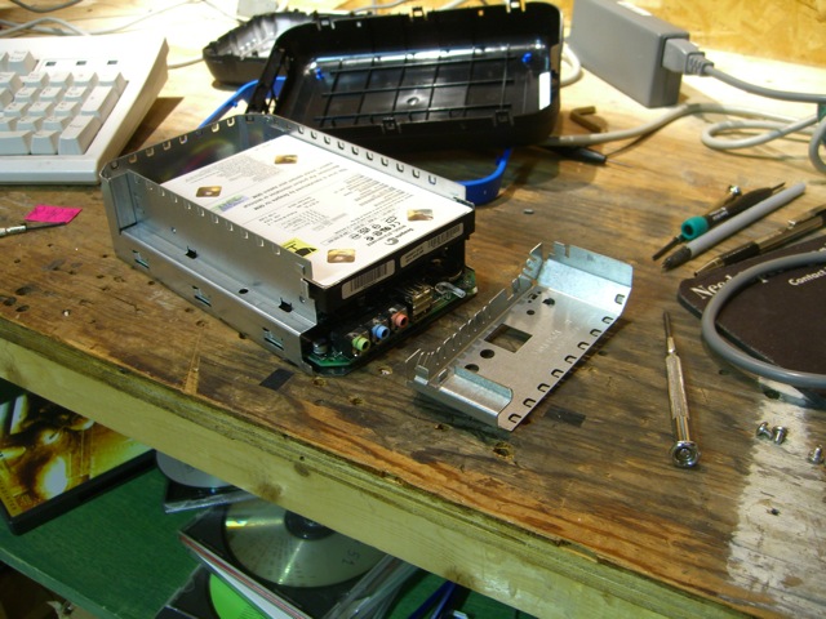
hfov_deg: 49.0
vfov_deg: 37.7
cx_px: 413
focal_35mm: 38
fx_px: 907
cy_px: 310
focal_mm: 7.9
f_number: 2.8
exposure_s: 1/13
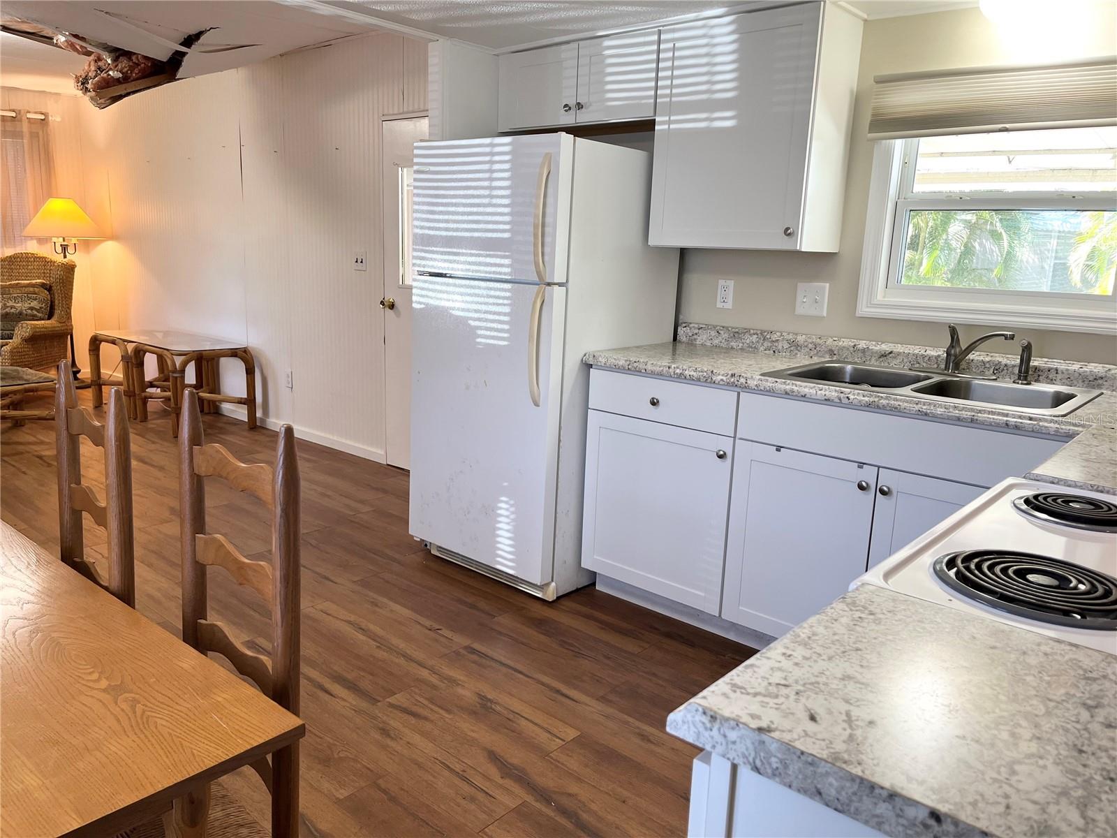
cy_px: 419
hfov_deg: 67.3
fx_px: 839
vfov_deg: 53.1
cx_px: 558
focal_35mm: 26
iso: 80
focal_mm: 5.1
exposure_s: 1/60
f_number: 1.6
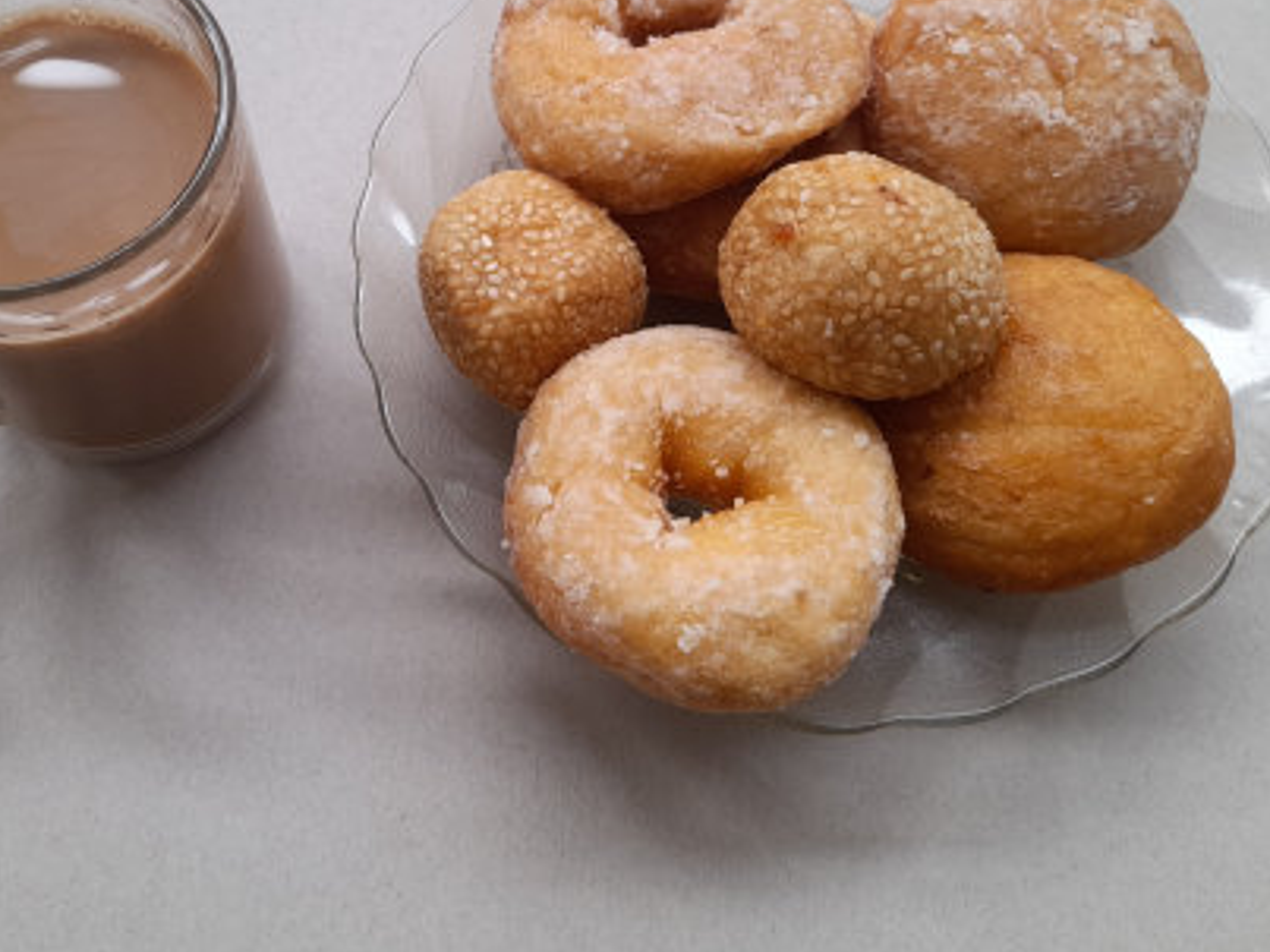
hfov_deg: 48.5
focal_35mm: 38
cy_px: 270
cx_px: 479
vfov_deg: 37.0
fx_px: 1394
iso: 25
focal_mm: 4.6
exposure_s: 1/50
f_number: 2
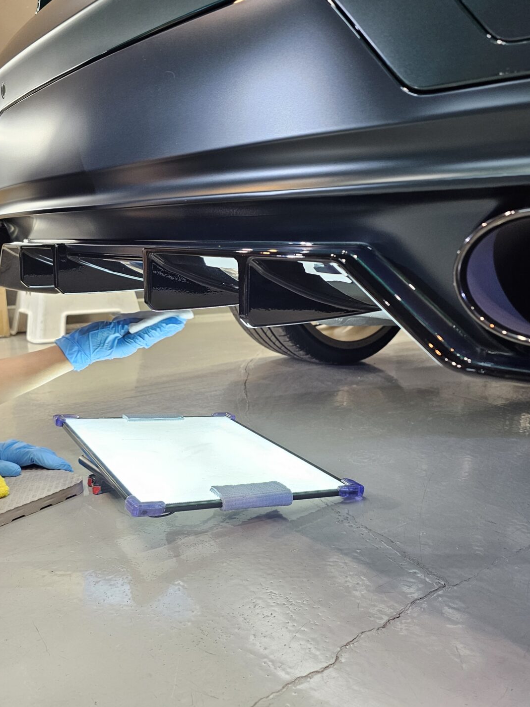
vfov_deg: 58.4
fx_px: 633
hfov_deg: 45.4
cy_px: 354
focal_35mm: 31
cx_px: 289
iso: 250
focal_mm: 6.3
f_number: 1.7
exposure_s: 1/100
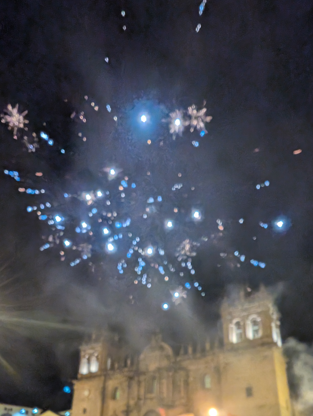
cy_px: 354
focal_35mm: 23
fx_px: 277
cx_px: 160
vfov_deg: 64.6
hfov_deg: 59.0
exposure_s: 1/24
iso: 488
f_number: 2.2
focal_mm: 1.95
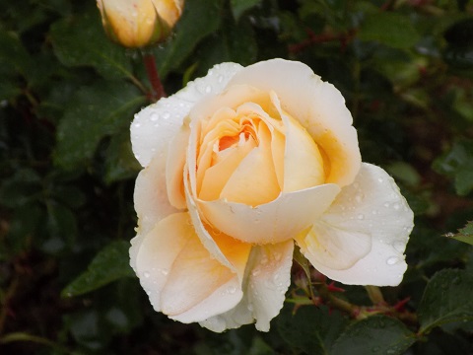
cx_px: 236
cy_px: 178
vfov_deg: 7.8
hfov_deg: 10.4
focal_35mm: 190
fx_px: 2596
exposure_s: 1/30
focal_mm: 33.7
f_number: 5.4
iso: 280
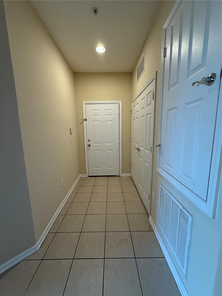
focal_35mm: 14
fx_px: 120
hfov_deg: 85.7
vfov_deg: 102.1
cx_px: 111
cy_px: 148
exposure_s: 1/60
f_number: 2.2
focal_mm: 2.22
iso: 320
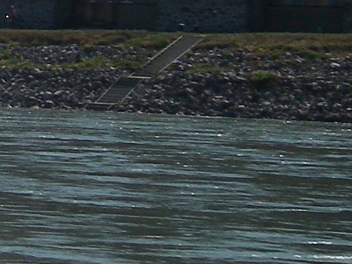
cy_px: -189
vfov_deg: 5.4
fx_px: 2775
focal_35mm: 273
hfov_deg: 6.8
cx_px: -505
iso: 64
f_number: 7.2
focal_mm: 9.2
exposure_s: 1/400
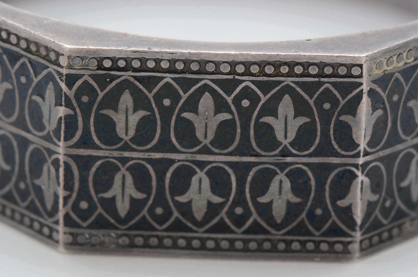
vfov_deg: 10.7
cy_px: 138
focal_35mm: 128
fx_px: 1477
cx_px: 209
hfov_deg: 16.1
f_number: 16
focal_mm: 85
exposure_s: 1/125
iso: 200
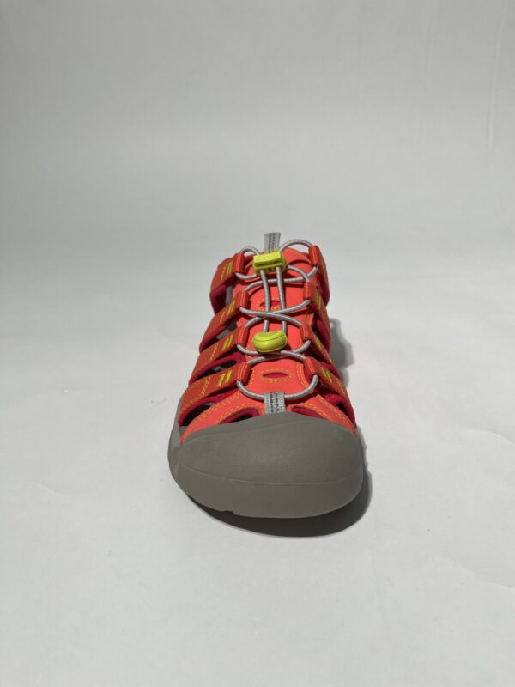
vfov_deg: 67.3
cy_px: 344
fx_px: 516
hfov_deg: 53.1
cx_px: 258
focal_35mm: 26
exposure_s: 1/550
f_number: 1.6
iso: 50
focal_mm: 5.1
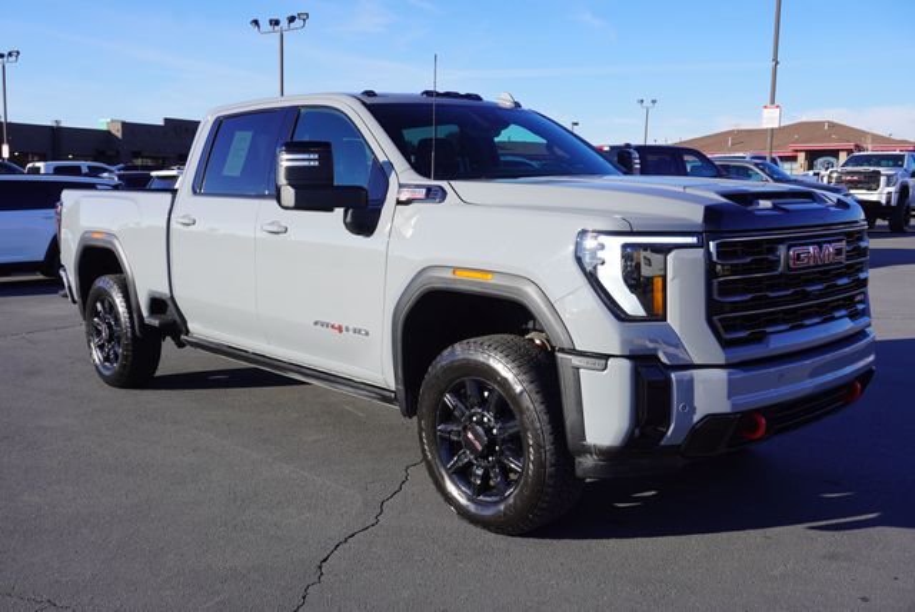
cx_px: 458
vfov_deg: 38.4
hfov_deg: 55.1
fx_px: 878
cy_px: 306
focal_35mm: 34
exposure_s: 1/125
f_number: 9
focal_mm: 23
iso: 100
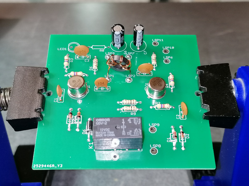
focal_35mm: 48
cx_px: 124
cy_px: 92
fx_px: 345
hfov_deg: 39.7
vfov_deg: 30.2
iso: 400
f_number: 1.8
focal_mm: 4.75
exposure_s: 1/33.3
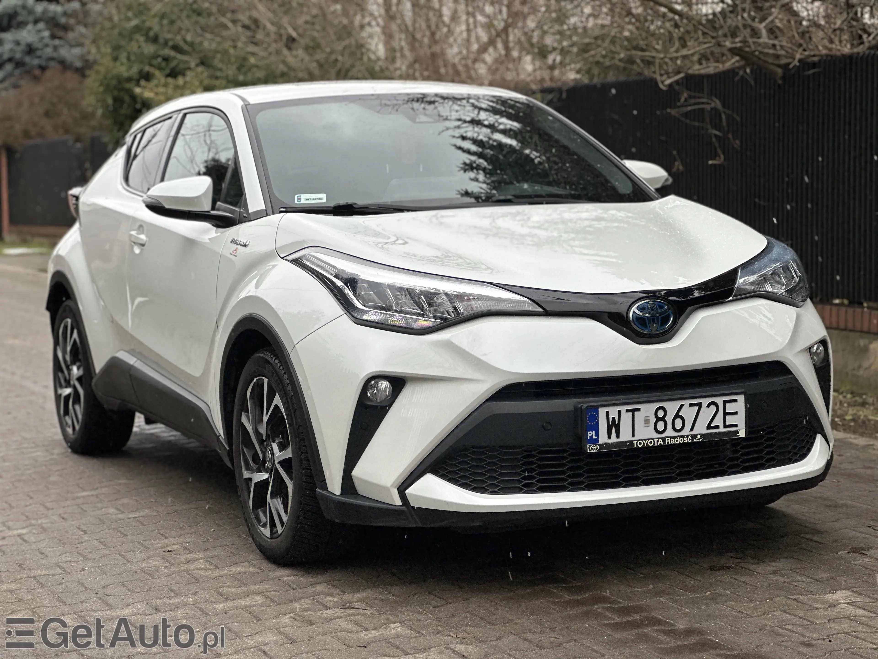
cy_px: 330
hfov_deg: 25.3
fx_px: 1953
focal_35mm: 77
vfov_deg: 19.1
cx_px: 439
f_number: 2.8
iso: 32
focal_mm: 9
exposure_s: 1/91
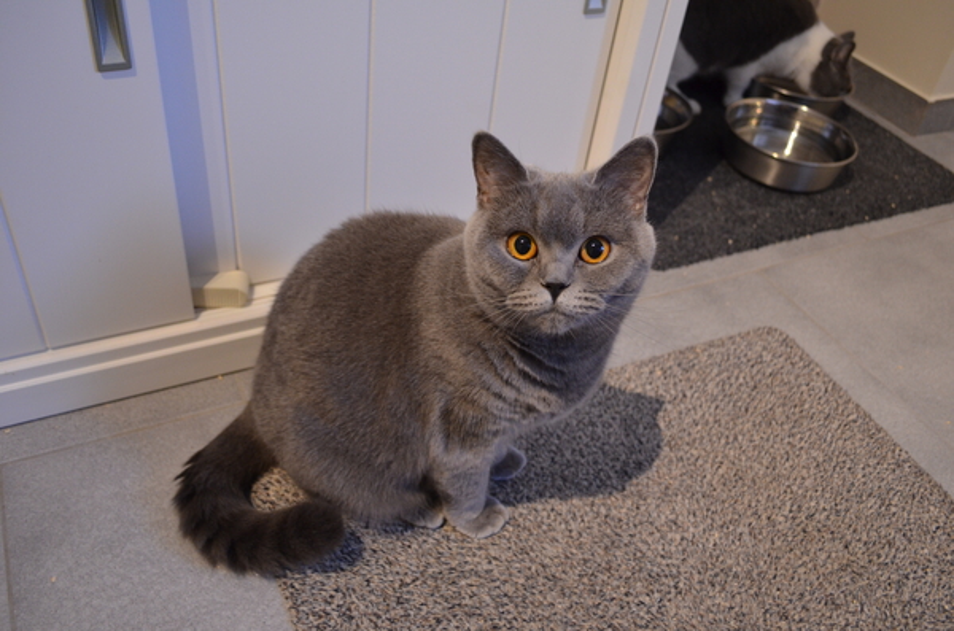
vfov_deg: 43.4
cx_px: 477
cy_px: 316
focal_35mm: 30
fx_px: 793
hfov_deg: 62.0
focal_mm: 20
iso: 1600
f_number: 3.8
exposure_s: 1/20
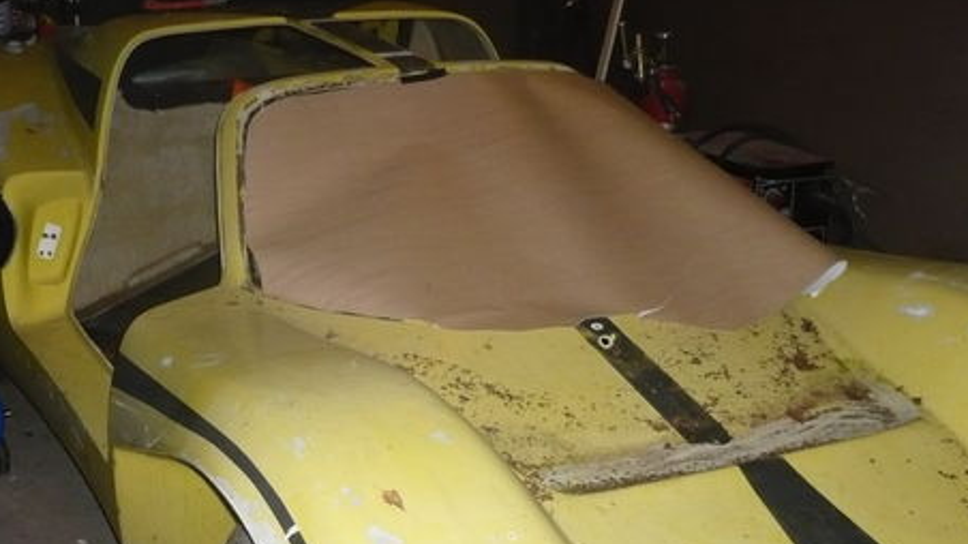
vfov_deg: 22.1
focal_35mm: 54
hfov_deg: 38.2
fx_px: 1386
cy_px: 368
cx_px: 338
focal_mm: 5.8
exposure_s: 1/30
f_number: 2.8
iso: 250
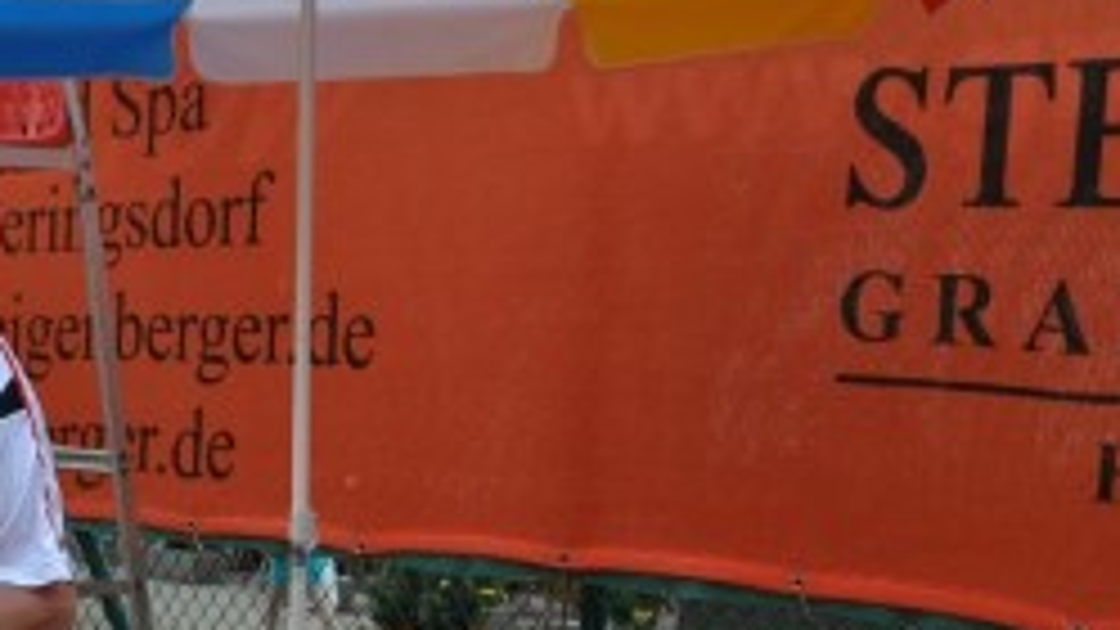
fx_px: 2702
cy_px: 693
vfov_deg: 13.0
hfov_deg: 21.9
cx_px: -175
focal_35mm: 91
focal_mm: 24
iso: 200
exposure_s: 1/250
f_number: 8
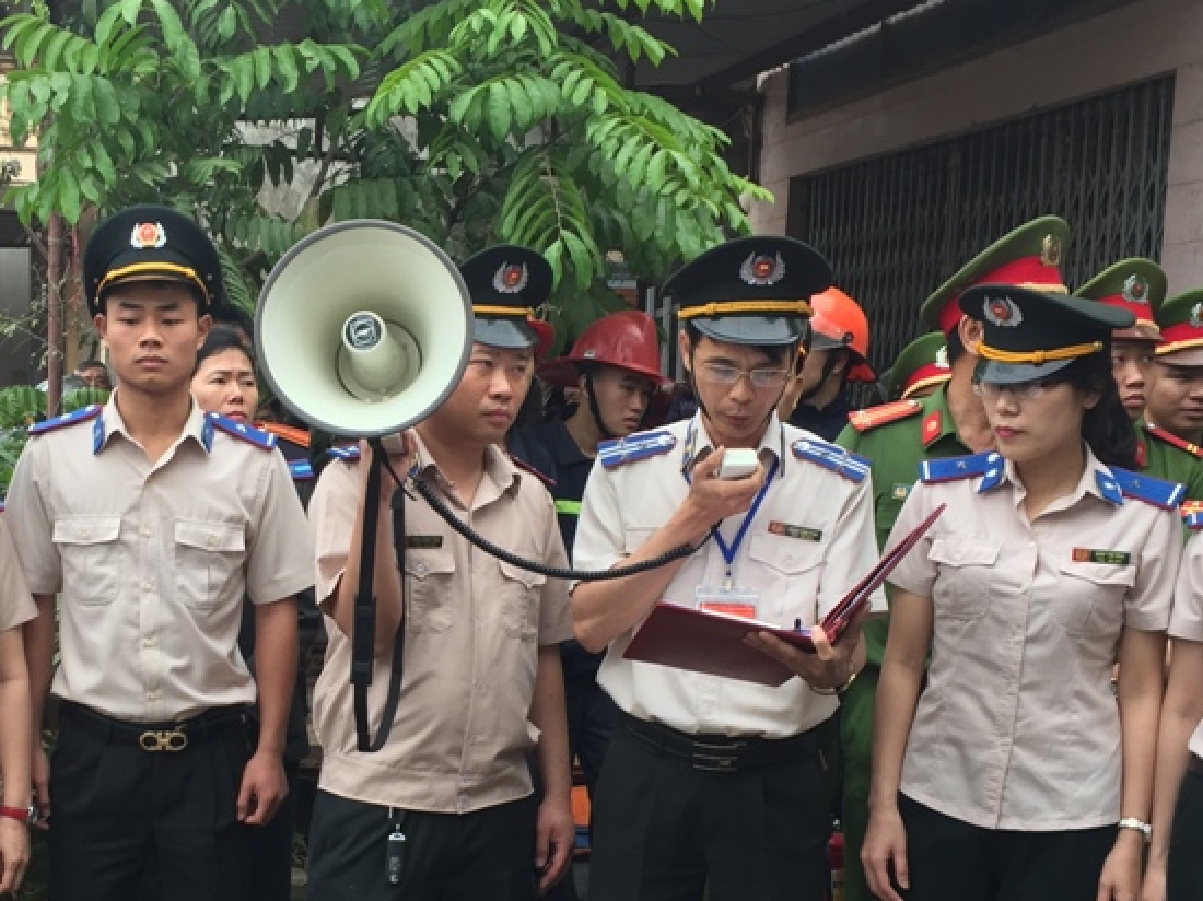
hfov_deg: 35.2
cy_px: 643
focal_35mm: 54
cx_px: 385
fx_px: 1876
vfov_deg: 26.8
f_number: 2.2
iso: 32
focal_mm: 4.15
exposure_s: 1/50
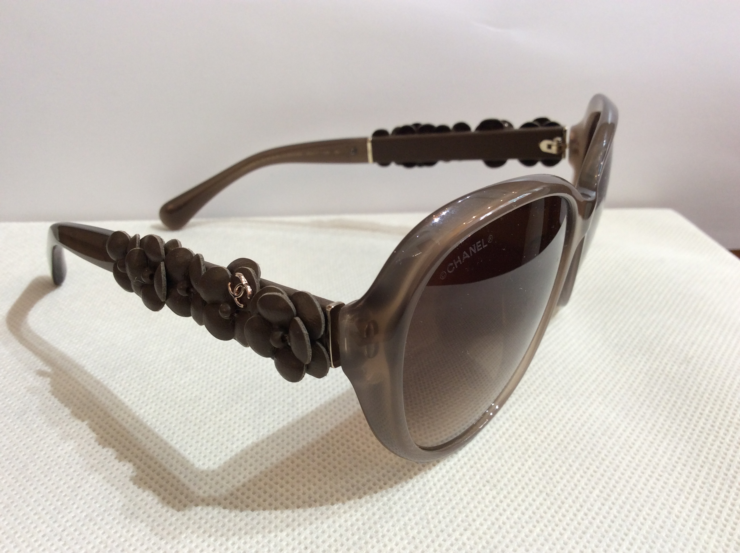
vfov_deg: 44.1
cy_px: 276
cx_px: 370
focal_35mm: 32
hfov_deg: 56.9
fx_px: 683
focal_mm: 3.3
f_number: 2.4
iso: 50
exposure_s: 1/25
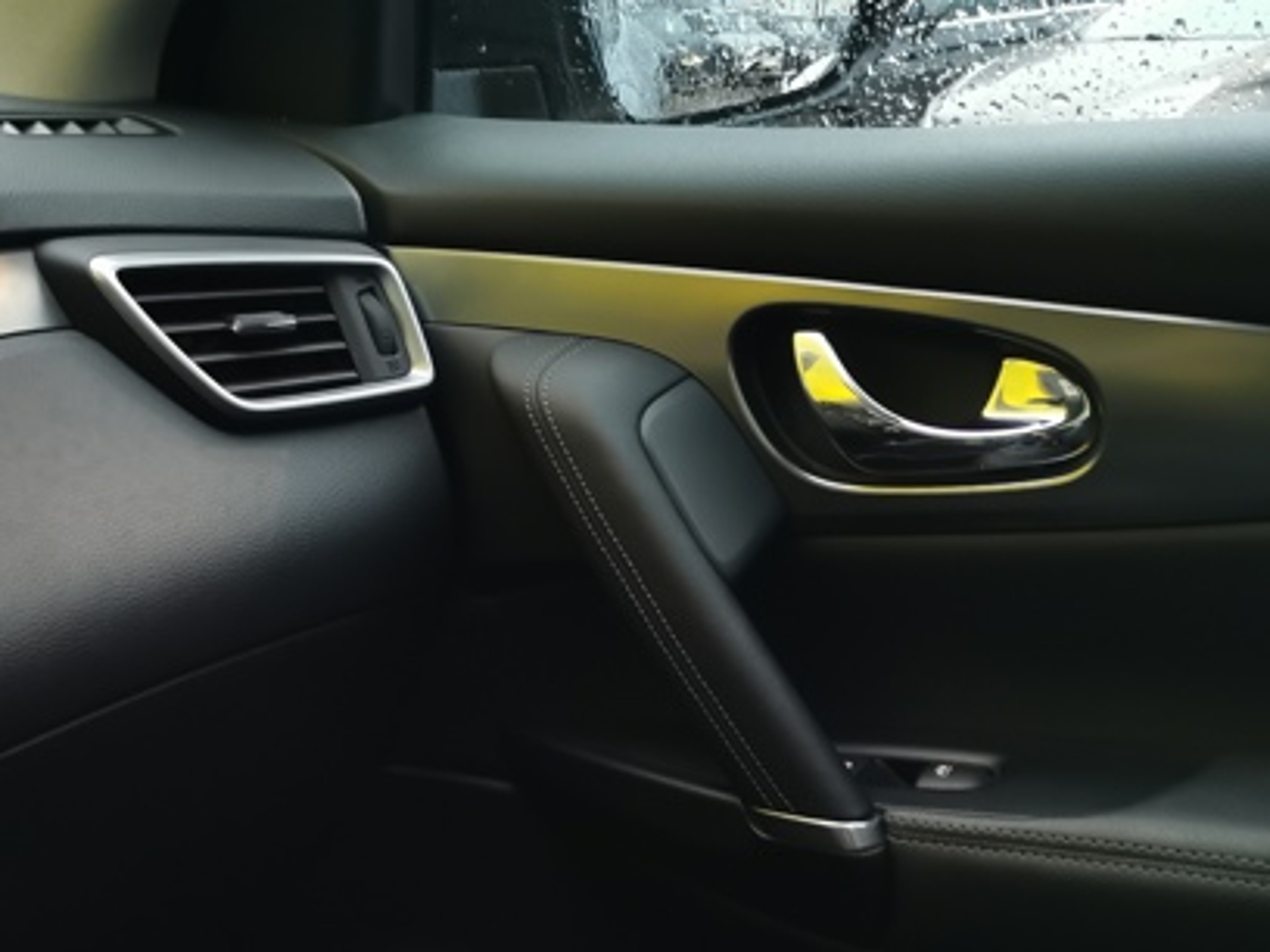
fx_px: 1944
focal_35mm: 53
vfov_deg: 26.4
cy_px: 896
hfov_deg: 35.5
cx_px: 342
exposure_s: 1/33.3
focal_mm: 5.58
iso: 400
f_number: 1.8
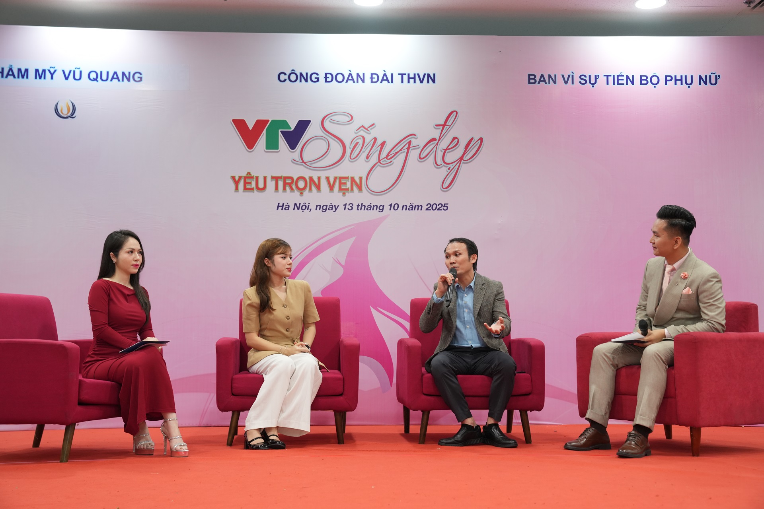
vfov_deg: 28.6
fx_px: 997
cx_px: 382
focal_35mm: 47
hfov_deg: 41.9
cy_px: 254
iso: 1250
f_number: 4
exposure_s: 1/100
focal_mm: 47
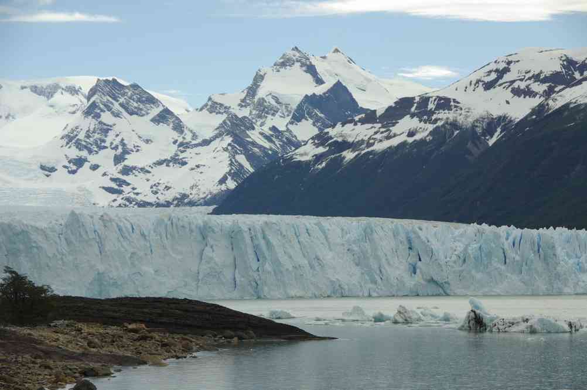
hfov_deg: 17.5
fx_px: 1906
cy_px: 195
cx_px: 294
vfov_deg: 11.7
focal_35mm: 117
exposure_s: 1/250
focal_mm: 77.5
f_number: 9.5
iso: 100
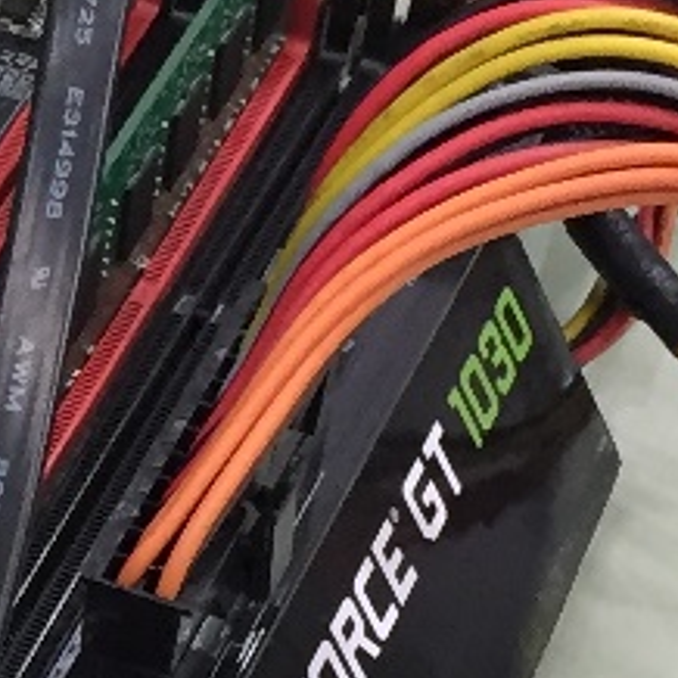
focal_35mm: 192
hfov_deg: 8.5
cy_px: 662
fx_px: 4255
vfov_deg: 9.1
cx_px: -790
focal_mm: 4.15
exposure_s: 1/33
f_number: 2.2
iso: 125
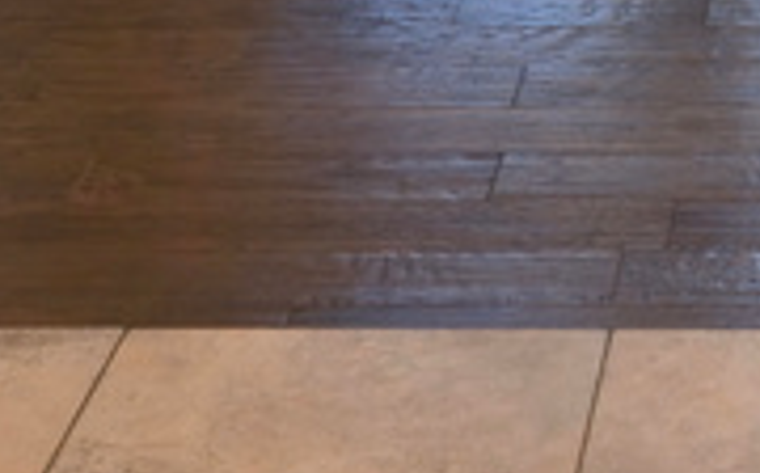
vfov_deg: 7.8
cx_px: 861
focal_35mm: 139
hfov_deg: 14.7
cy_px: -1056
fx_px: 2875
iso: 25
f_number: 1.7
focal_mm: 6.3
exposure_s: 1/60
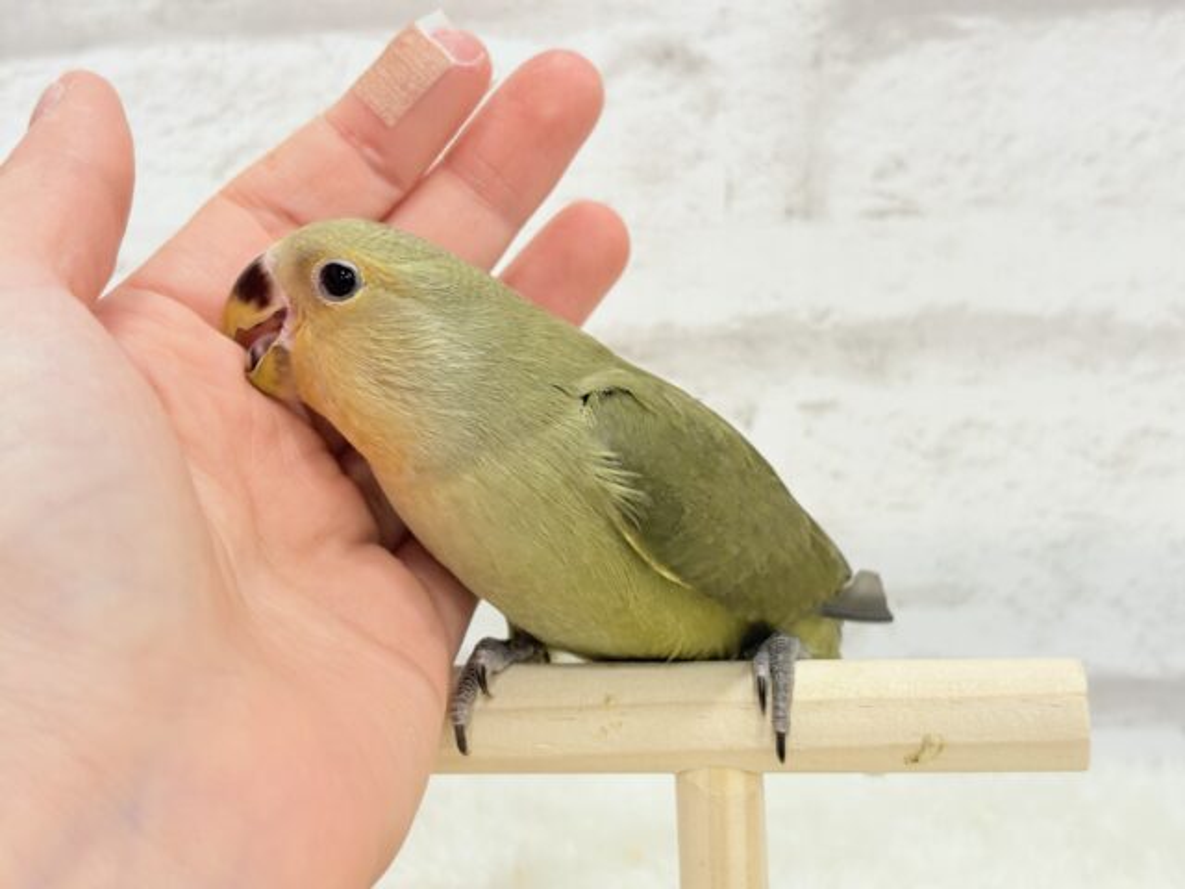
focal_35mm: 52
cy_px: 444
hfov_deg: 36.8
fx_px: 1780
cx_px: 592
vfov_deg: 28.0
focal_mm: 5.96
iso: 50
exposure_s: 1/50
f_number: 1.6
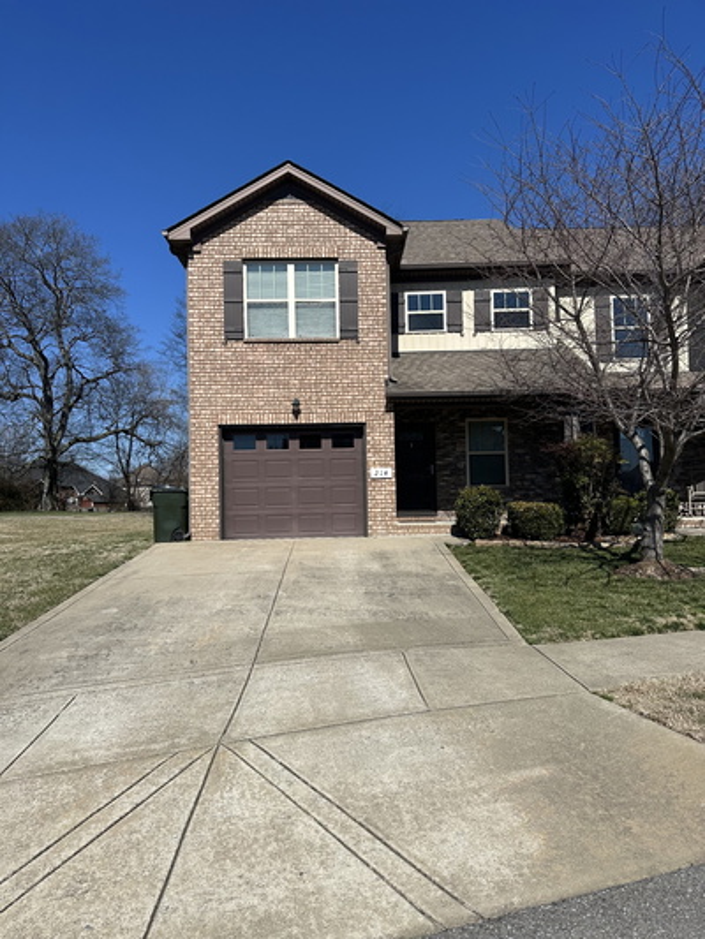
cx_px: 352
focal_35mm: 24
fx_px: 651
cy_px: 470
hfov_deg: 56.8
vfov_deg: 71.6
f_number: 1.78
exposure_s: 1/7042
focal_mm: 6.86
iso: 80
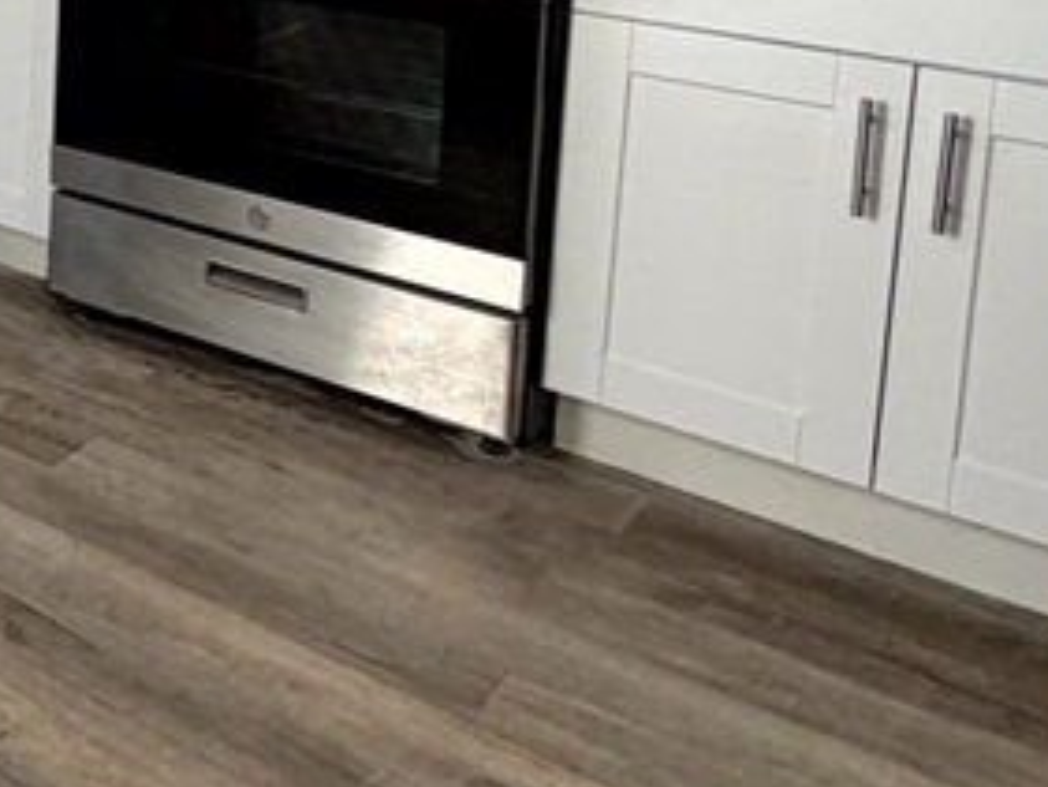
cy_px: -190
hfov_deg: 27.9
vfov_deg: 25.3
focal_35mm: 51
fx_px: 1545
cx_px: -451
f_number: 2.2
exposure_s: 1/121
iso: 160
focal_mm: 2.22
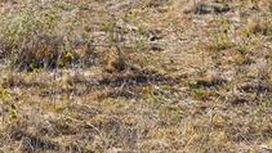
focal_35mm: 183
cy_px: -166
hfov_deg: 11.6
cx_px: -19
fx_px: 1321
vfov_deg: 6.4
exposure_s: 1/160
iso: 100
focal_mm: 24
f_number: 10
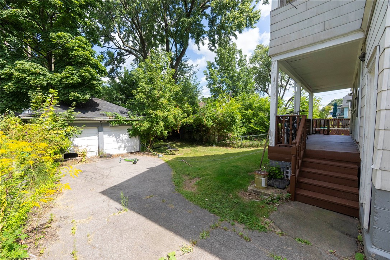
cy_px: 130
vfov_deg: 77.3
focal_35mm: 15
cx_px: 195
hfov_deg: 100.4
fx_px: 162
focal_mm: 10
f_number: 5.6
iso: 500
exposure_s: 1/1000
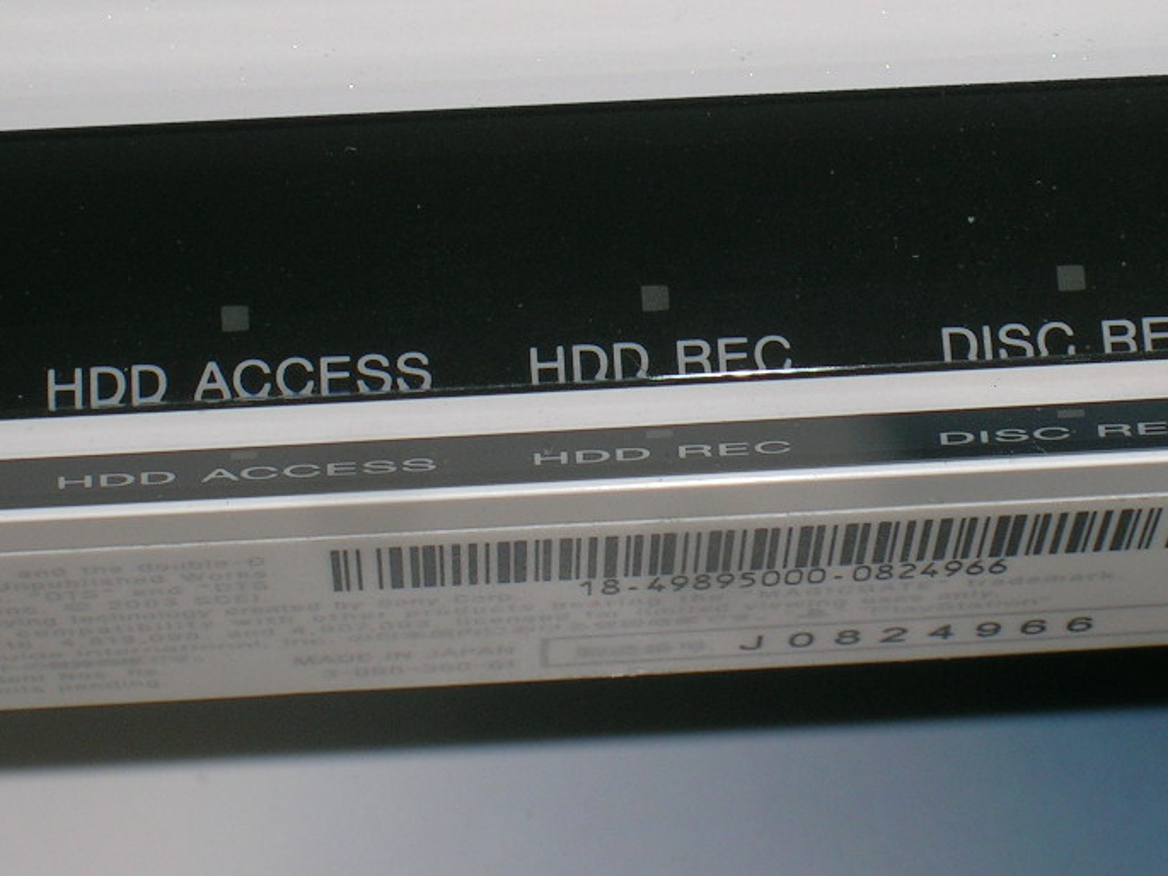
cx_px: 728
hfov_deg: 12.6
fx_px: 5298
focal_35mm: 157
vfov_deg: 9.4
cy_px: 256
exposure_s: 1/60.1
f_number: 8.2
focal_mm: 16.2
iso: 50
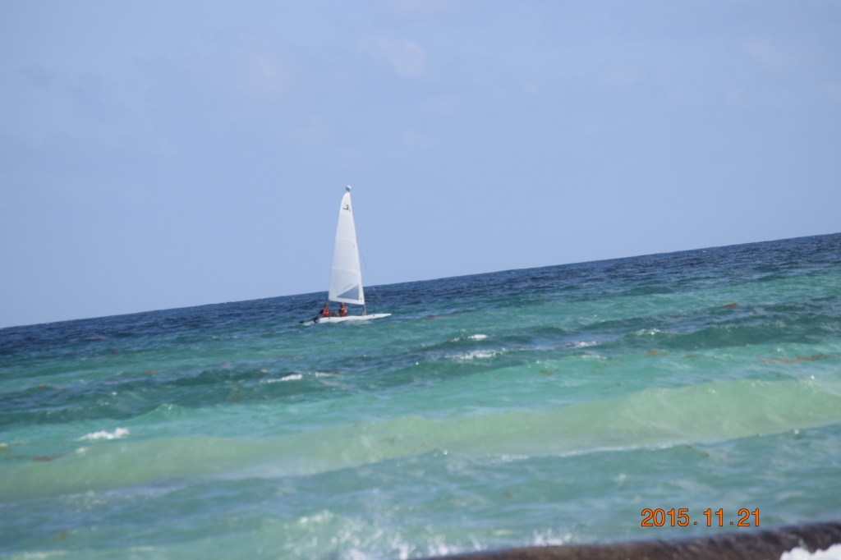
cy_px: 280
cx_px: 420
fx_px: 7006
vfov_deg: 4.6
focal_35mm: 300
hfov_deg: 6.9
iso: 200
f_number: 8
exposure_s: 1/800
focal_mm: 200
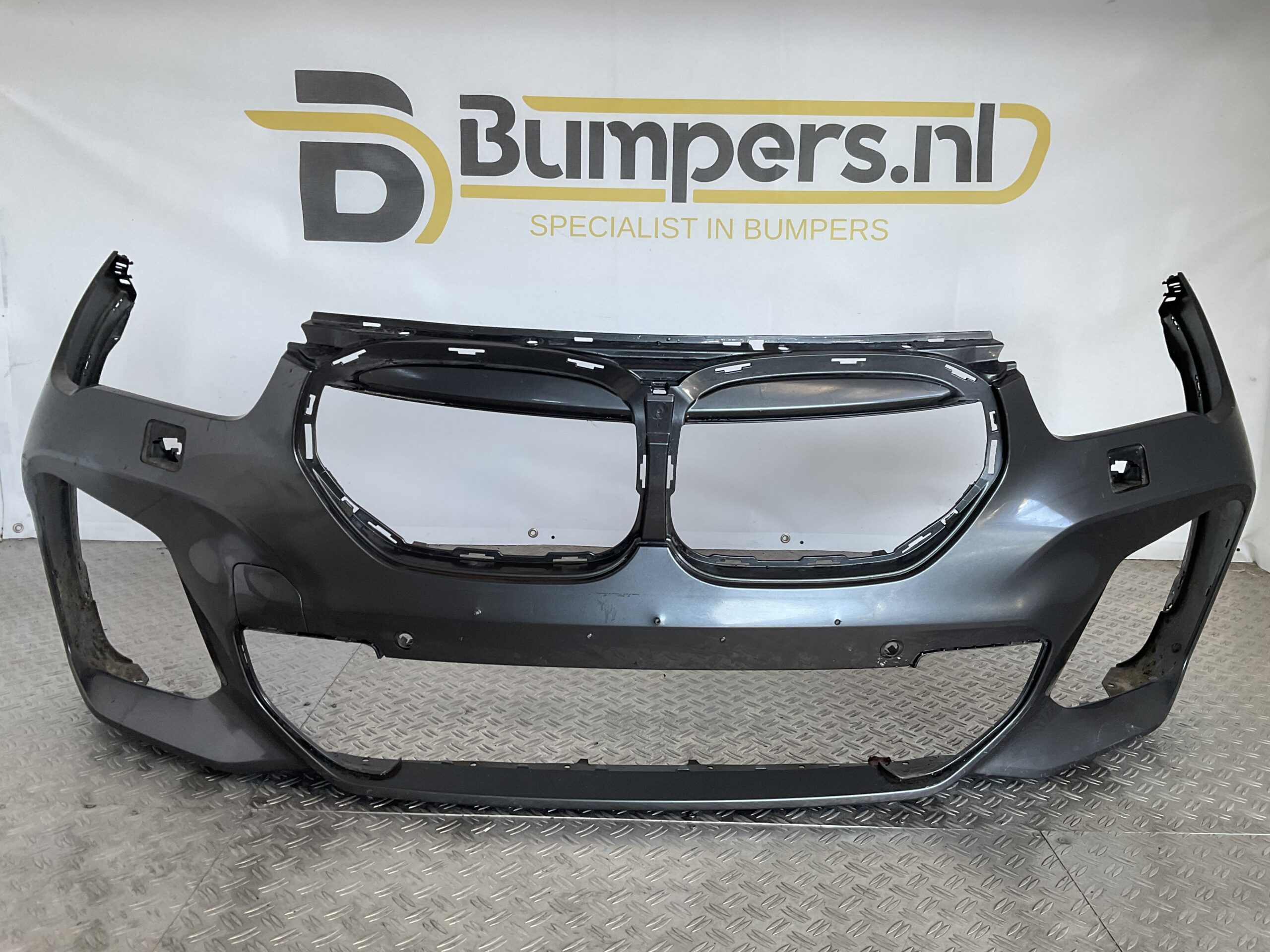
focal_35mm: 29
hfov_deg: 61.7
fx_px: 1064
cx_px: 635
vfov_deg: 48.2
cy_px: 476
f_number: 1.8
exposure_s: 1/100
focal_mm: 3
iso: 50
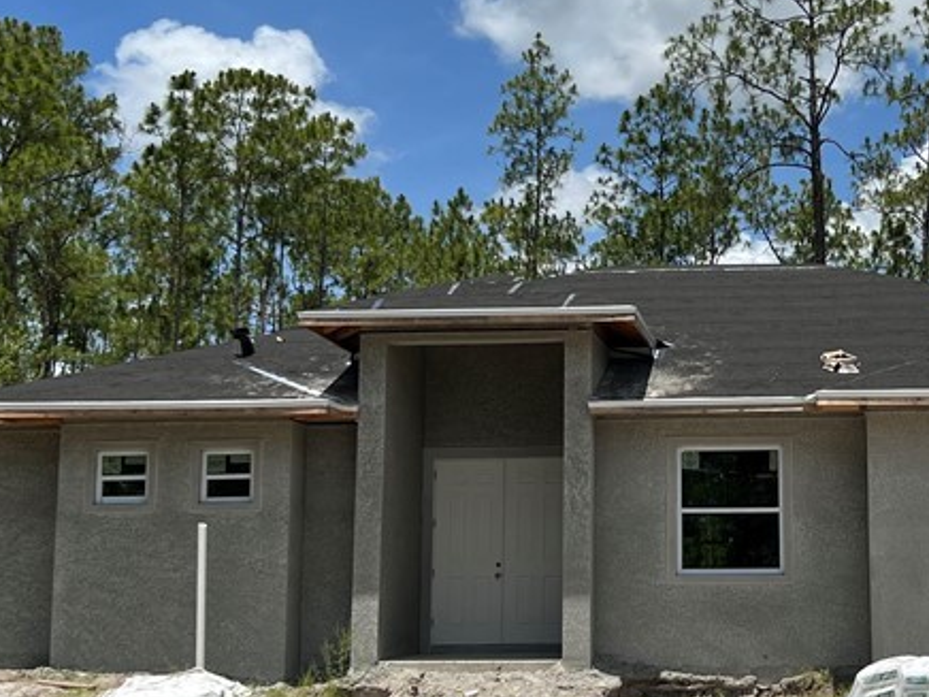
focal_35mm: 61
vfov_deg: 24.0
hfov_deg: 31.0
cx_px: 716
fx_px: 1637
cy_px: 347
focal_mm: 5.7
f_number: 1.5
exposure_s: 1/6579
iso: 50
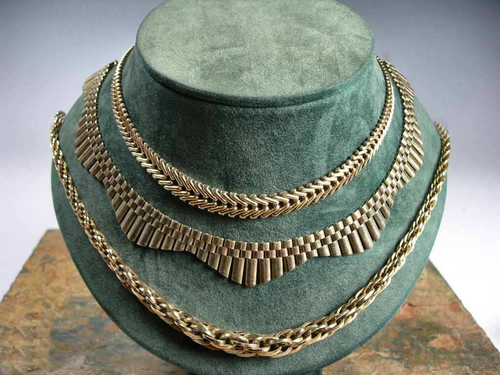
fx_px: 549
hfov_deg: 49.0
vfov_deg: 37.7
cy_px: 188
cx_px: 250
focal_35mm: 38
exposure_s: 1/54.3
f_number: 2.8
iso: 50
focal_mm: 7.8
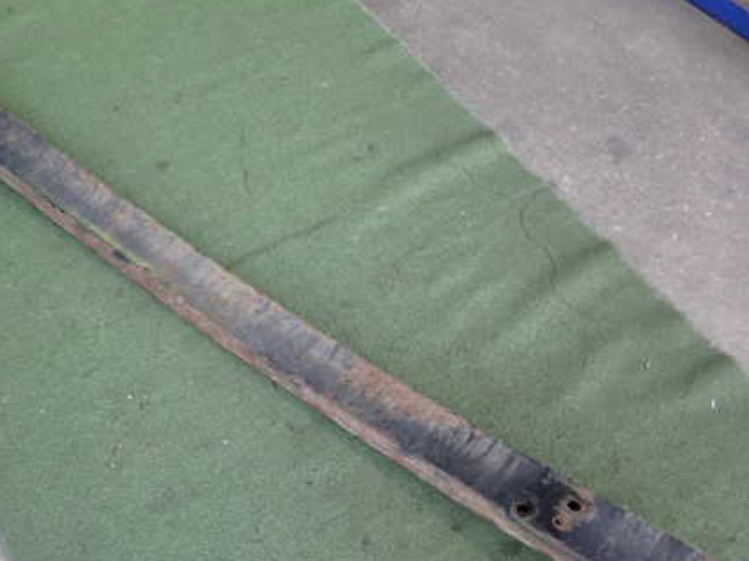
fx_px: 930
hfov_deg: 43.6
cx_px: 286
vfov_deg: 33.4
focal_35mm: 43
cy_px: 343
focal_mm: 5.4
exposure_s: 1/60
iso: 200
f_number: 2.3
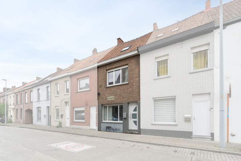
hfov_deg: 91.0
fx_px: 118
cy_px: 80
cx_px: 120
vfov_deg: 68.3
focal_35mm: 18
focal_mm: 17.7
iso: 1000
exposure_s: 1/500
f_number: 11
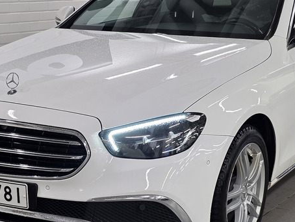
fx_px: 691
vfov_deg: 18.2
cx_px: 117
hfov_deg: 24.1
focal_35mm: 81
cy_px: 141
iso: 80
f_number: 1.7
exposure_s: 1/72.5
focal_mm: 6.3
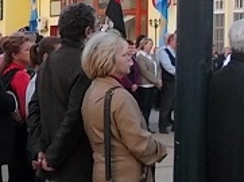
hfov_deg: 15.1
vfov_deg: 11.9
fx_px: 872
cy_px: 71
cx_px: -85
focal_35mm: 124
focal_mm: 4
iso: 80
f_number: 2.7
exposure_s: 1/60
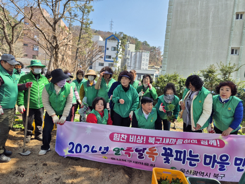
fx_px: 163
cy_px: 92
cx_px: 122
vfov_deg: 58.9
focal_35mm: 23
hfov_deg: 73.9
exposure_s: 1/980
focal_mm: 5.4
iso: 25
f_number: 1.8
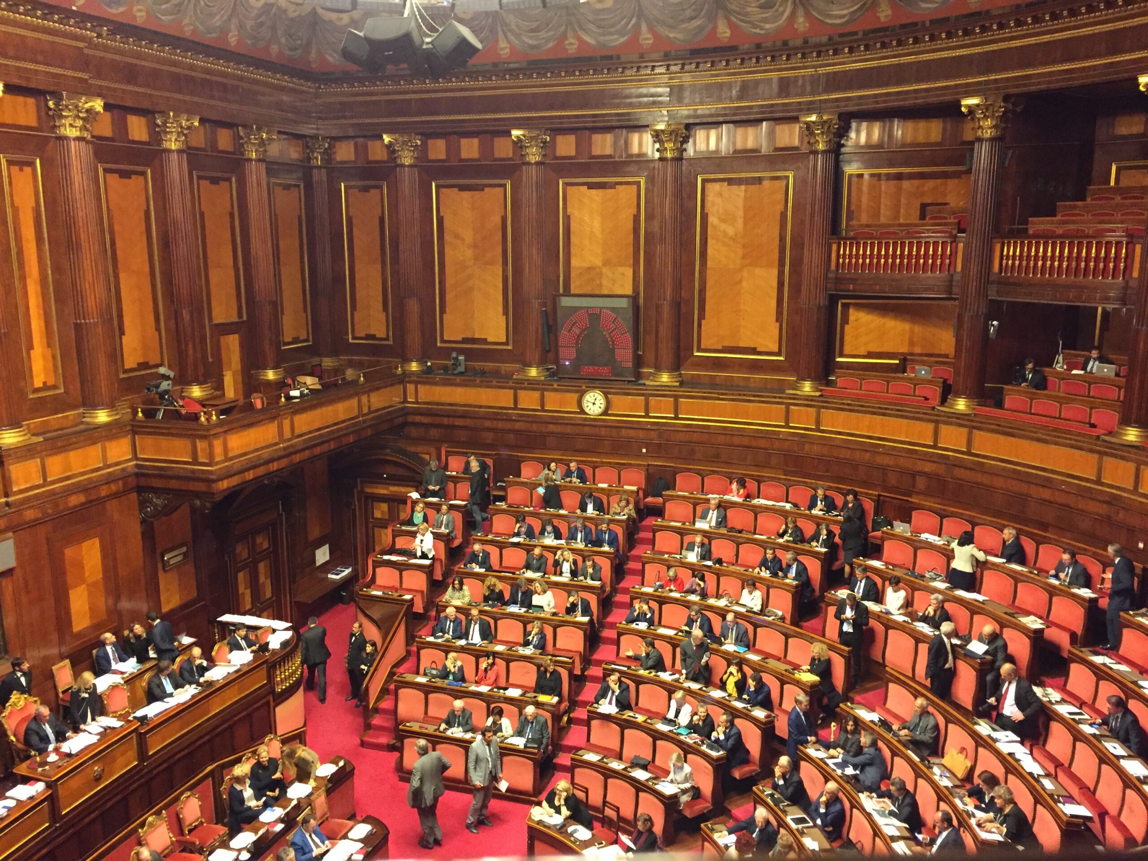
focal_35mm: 29
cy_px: 430
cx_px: 574
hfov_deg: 61.7
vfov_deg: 48.2
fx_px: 962
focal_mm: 4.15
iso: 250
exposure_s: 1/25
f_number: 2.2
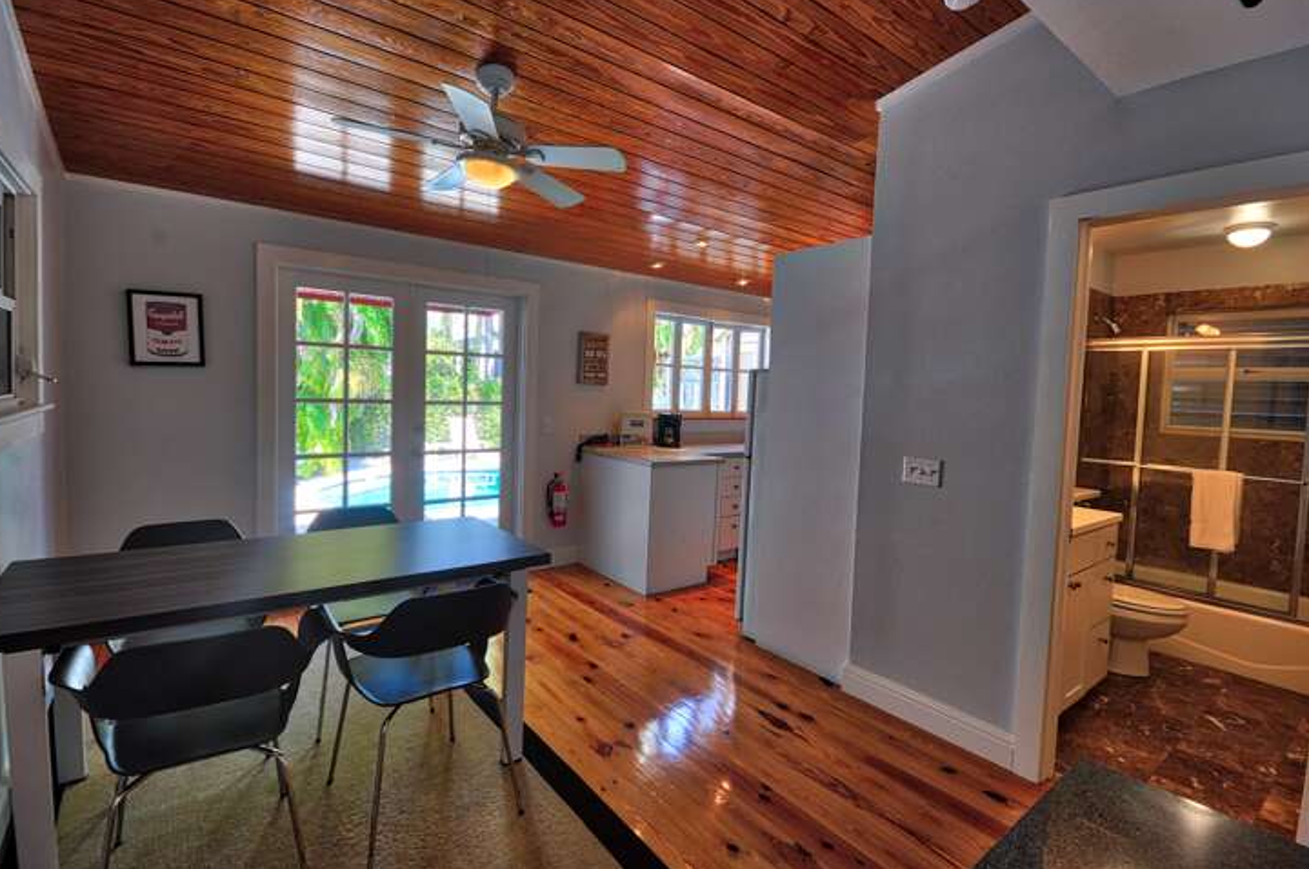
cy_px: 411
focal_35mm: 16
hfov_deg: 96.8
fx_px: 581
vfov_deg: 73.5
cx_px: 671
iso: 400
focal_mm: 10
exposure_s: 1/25
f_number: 10
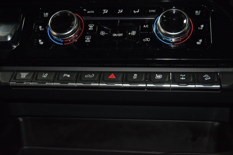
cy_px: 78
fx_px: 369
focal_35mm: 57
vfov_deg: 23.8
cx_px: 116
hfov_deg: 35.0
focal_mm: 38
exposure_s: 1/25
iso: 640
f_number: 4.2
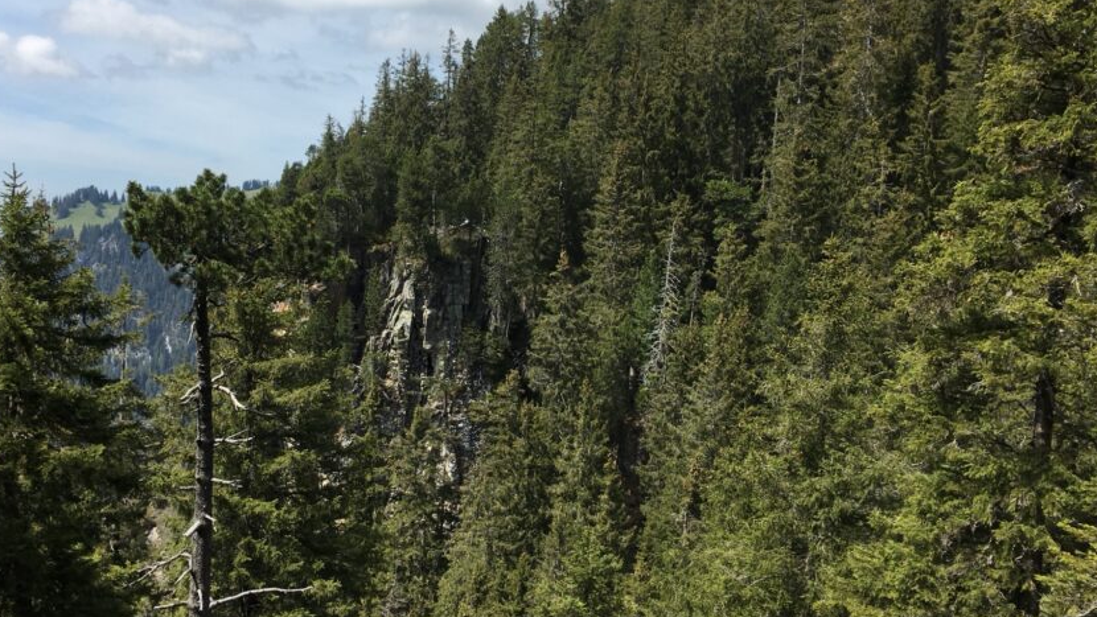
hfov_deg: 51.5
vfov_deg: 30.4
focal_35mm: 39
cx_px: 492
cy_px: 284
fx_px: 1135
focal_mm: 4.15
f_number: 2.2
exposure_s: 1/1479
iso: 25
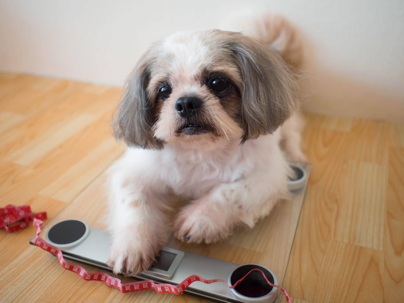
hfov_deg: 52.6
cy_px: 150
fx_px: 408
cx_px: 199
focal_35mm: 35
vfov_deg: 40.7
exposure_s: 1/25
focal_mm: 17
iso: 200
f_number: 1.8
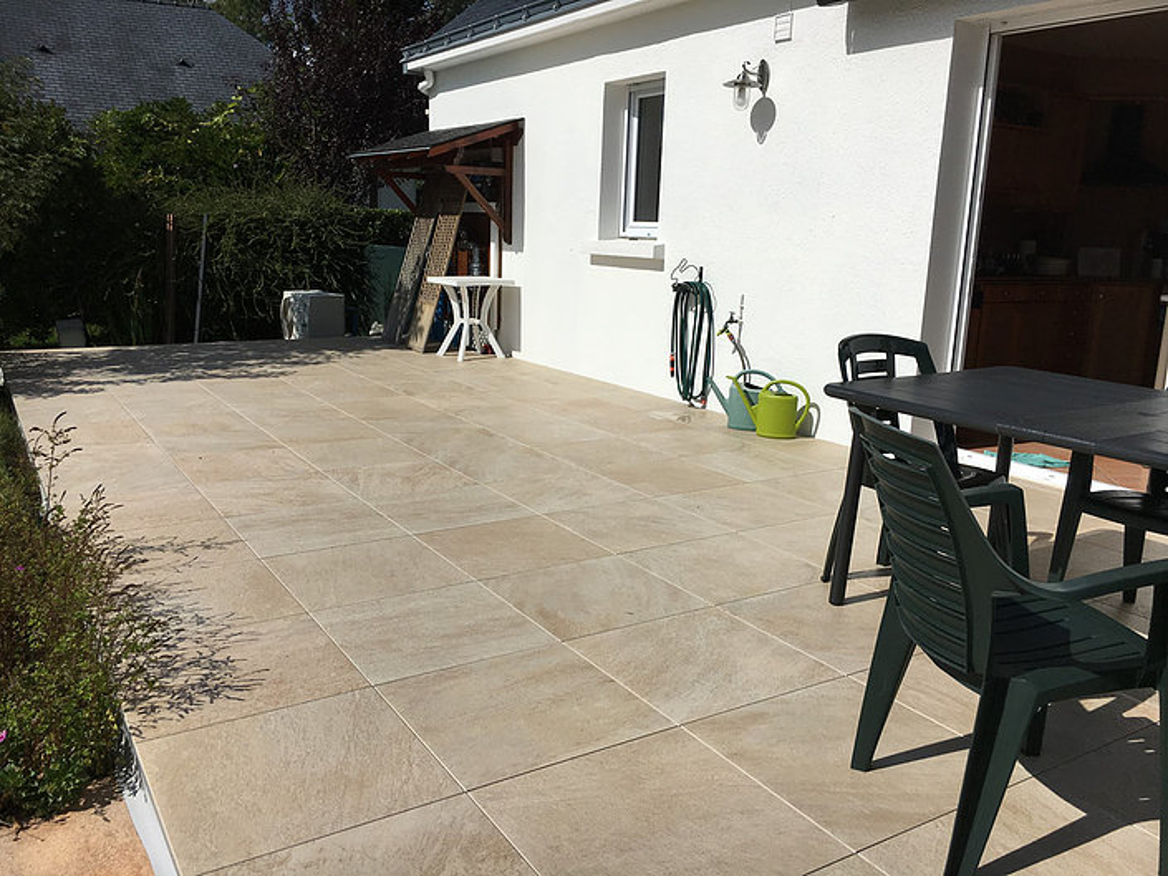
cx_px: 584
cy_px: 438
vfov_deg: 48.2
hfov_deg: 61.7
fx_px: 979
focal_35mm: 29
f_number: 2.2
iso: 25
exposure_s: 1/6410
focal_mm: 4.15
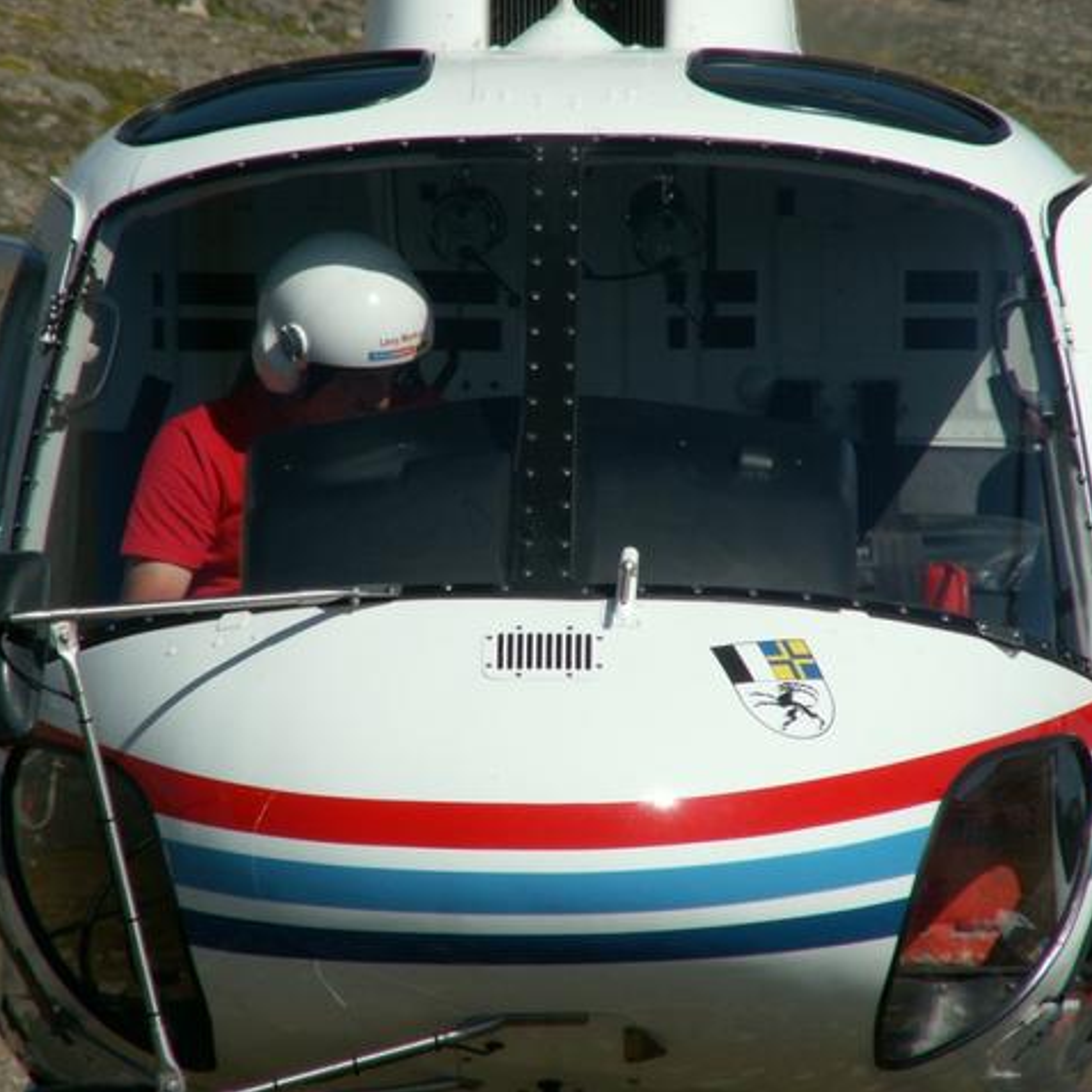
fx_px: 17774
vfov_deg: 3.5
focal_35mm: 498
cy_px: 545
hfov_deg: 3.5
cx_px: 527
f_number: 8
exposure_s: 1/400
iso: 50
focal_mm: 69.45
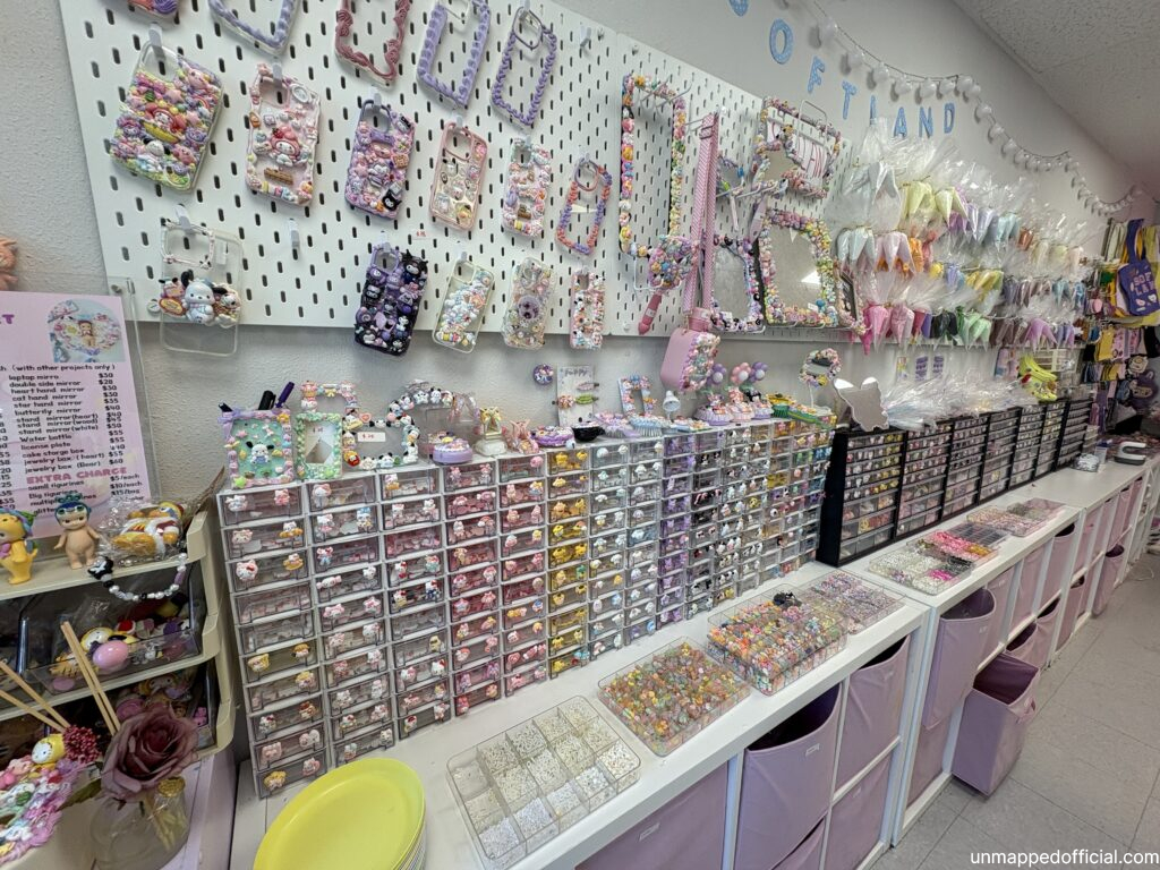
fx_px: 469
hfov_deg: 102.1
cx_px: 580
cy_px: 435
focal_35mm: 14
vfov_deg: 85.7
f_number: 2.2
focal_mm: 2.22
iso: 80
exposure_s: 1/120
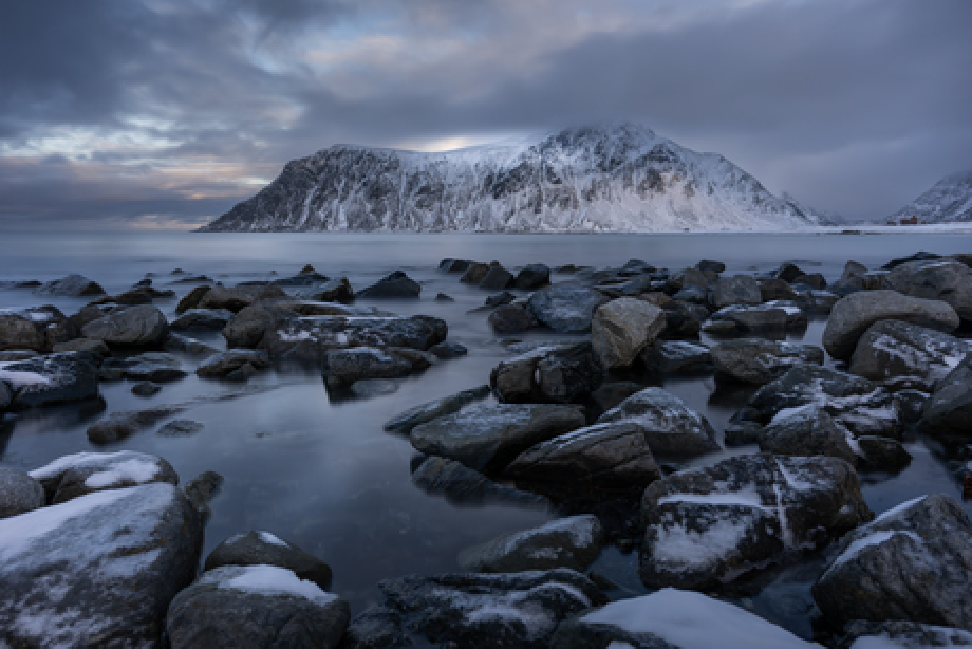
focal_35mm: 26
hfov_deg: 69.4
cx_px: 486
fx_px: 702
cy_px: 324
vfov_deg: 49.6
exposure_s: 25
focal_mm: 26
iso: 2000
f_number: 4
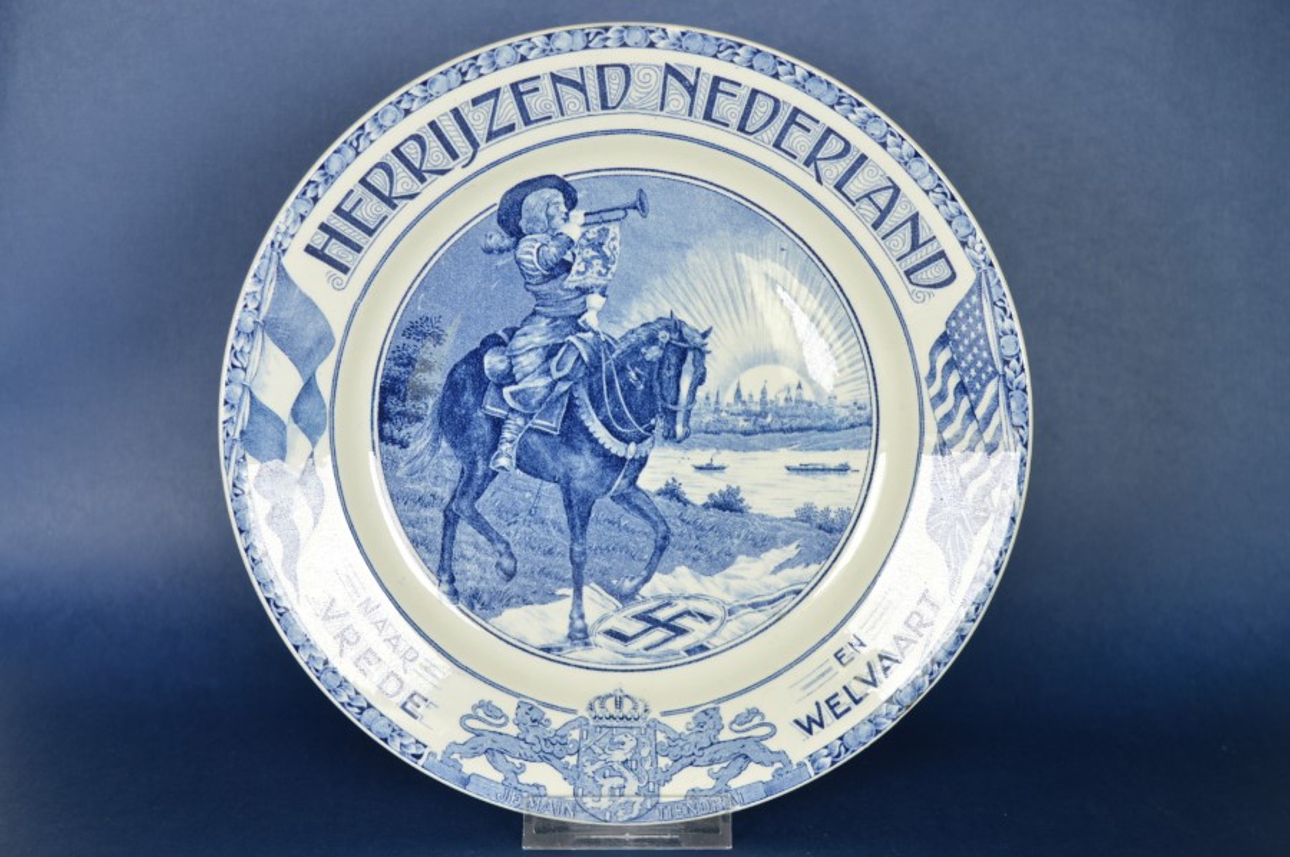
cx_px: 645
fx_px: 1718
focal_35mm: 48
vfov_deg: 28.0
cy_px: 428
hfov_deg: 41.2
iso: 100
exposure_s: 1/160
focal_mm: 32
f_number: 6.3
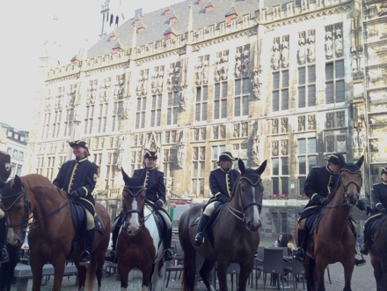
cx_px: 194
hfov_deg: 52.6
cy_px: 146
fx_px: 391
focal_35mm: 35
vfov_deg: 40.7
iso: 64
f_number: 2.4
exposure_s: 1/120
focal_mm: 4.28
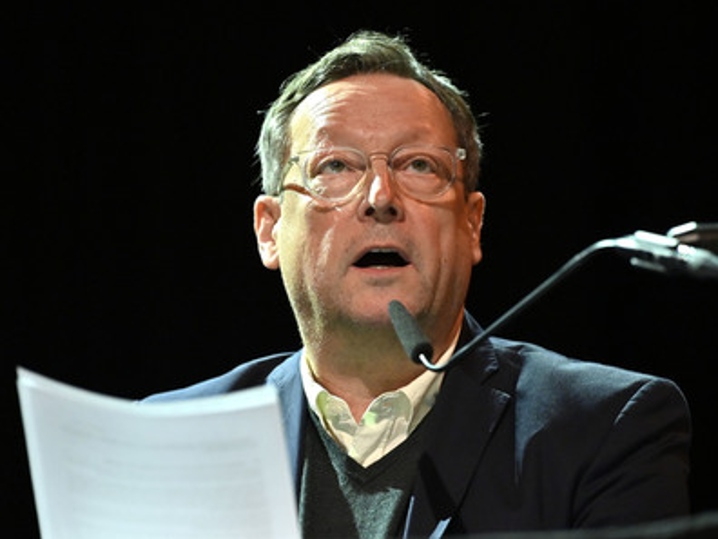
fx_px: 4542
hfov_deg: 9.0
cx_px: 365
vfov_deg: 6.8
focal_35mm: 219
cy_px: 269
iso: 2000
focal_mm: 200
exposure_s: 1/400
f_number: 2.8
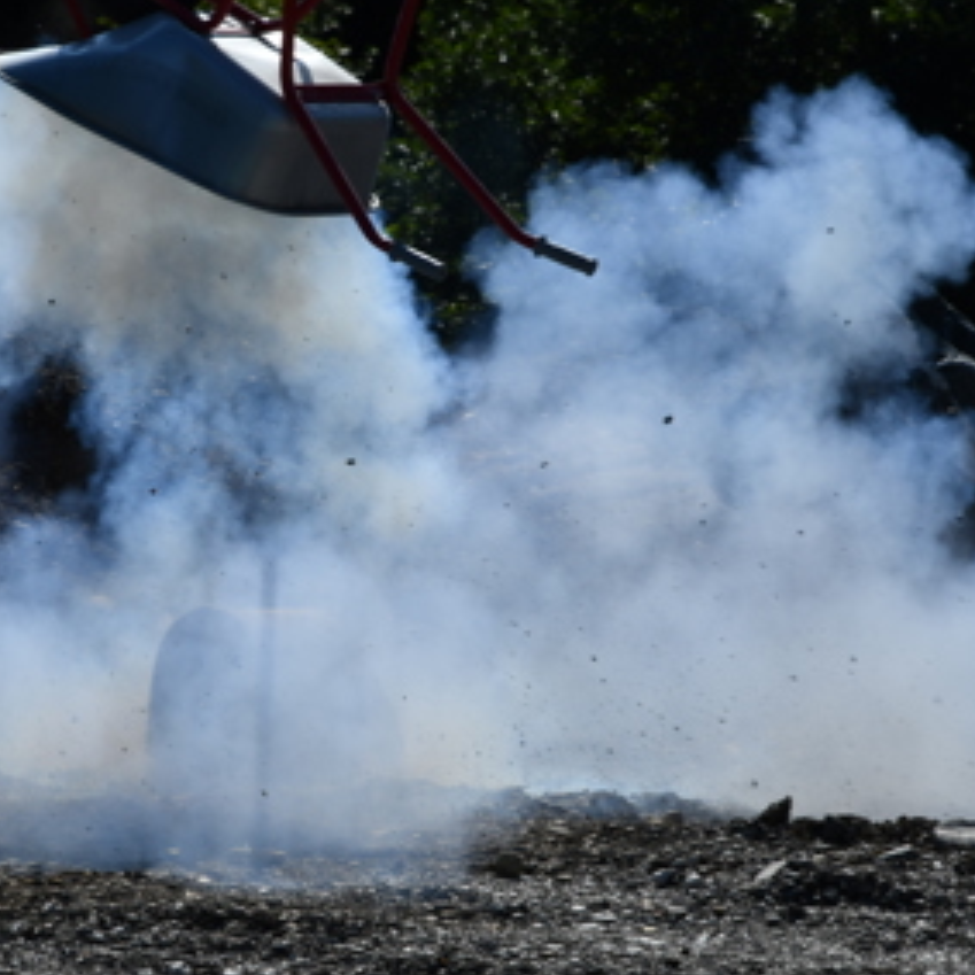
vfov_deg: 5.7
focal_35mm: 308
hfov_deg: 5.7
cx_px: 283
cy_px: 436
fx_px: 9815
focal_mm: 122
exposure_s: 1/500
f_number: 11
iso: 100
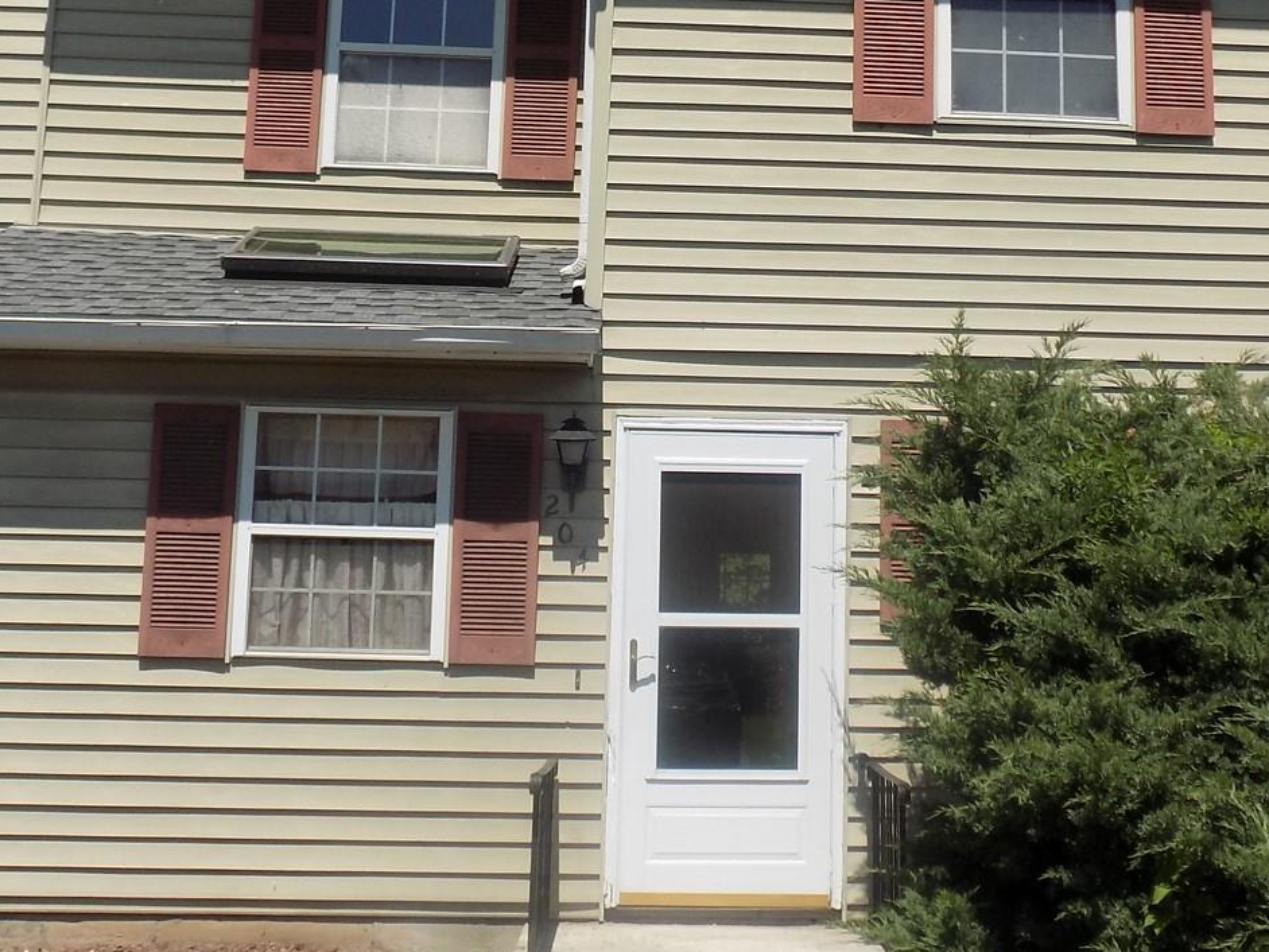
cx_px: 793
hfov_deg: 37.9
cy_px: 380
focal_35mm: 50
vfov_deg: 29.0
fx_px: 1833
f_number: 3.1
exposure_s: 1/1500
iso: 80
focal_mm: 4
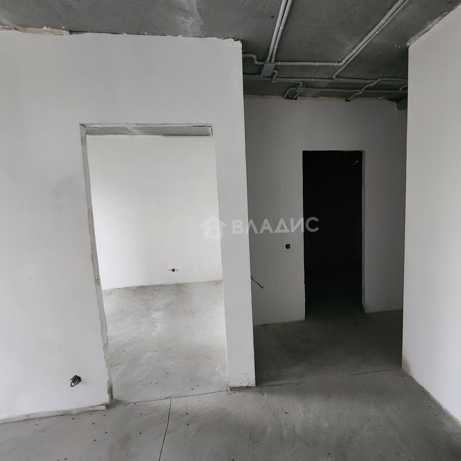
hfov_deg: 87.0
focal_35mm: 16
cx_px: 260
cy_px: 225
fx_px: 241
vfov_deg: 87.4
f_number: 2.2
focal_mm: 2.2
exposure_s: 1/33.3
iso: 800
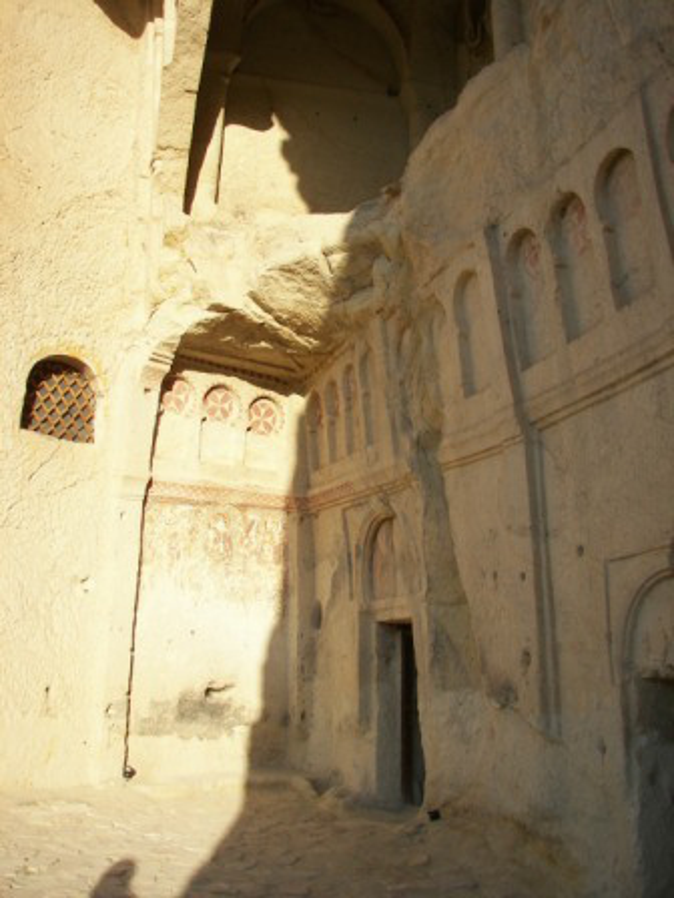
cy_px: 449
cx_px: 337
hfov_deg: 39.7
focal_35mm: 36
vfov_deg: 51.4
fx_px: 935
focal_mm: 6
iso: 50
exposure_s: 1/640
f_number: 2.8
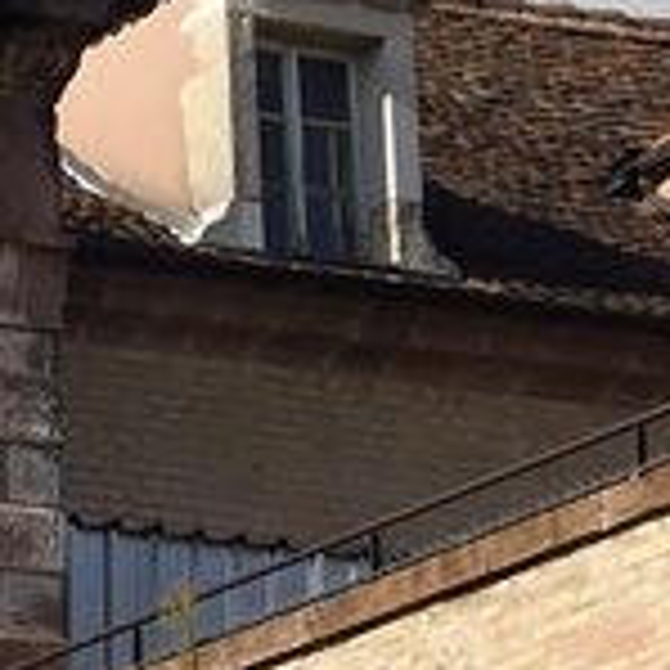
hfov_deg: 4.9
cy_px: 1666
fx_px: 6372
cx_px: -2698
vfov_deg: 5.8
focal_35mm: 291
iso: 200
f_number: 10
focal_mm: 32
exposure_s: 1/500
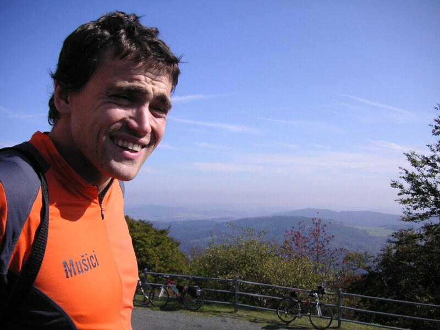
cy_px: 165
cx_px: 220
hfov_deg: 50.1
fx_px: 470
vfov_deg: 38.7
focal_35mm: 37
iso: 50
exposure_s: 1/180
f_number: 6.7
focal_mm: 6.1
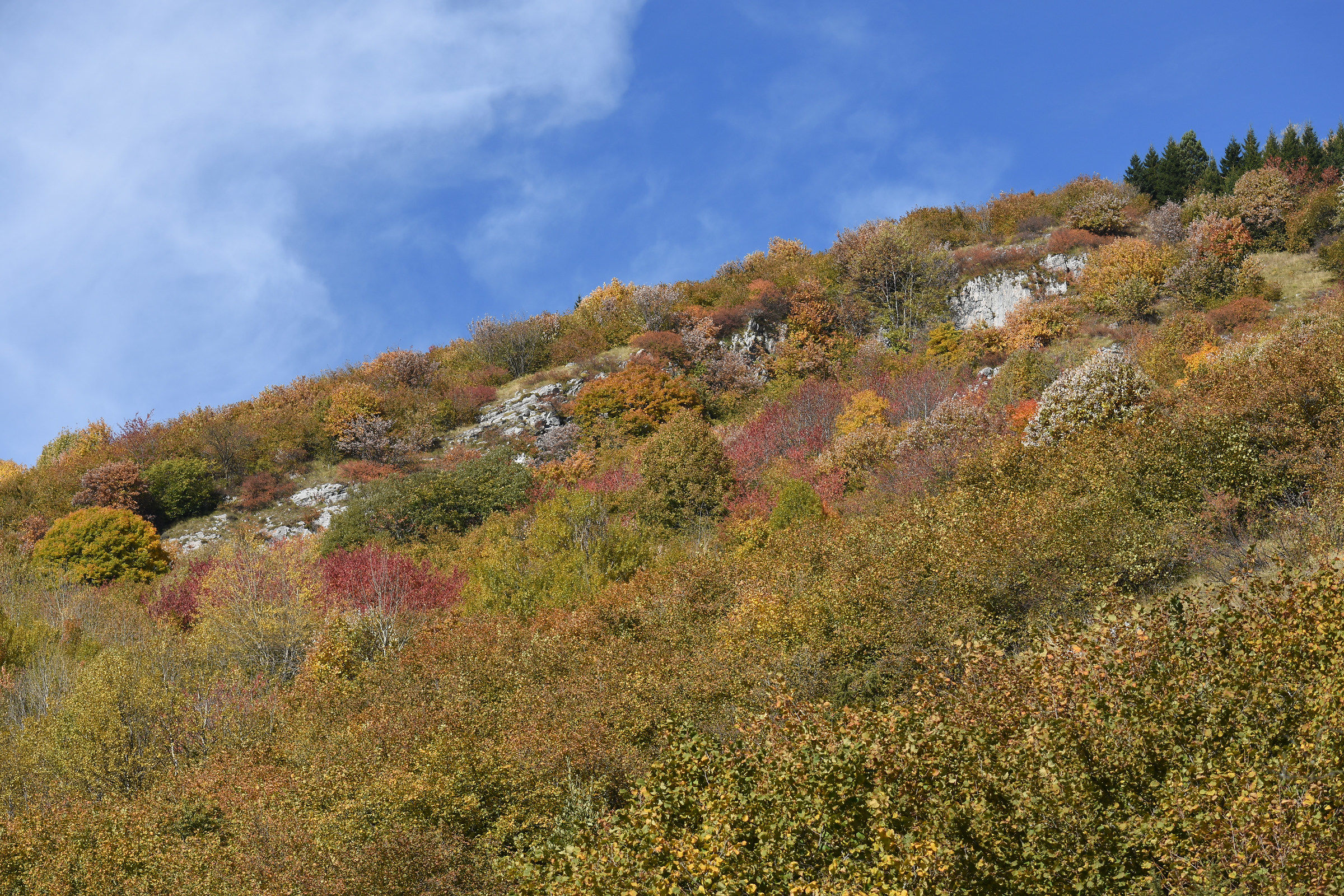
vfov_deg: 10.8
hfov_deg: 16.1
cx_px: 672
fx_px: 4760
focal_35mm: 128
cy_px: 448
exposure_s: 1/320
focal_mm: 85
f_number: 6.3
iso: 100
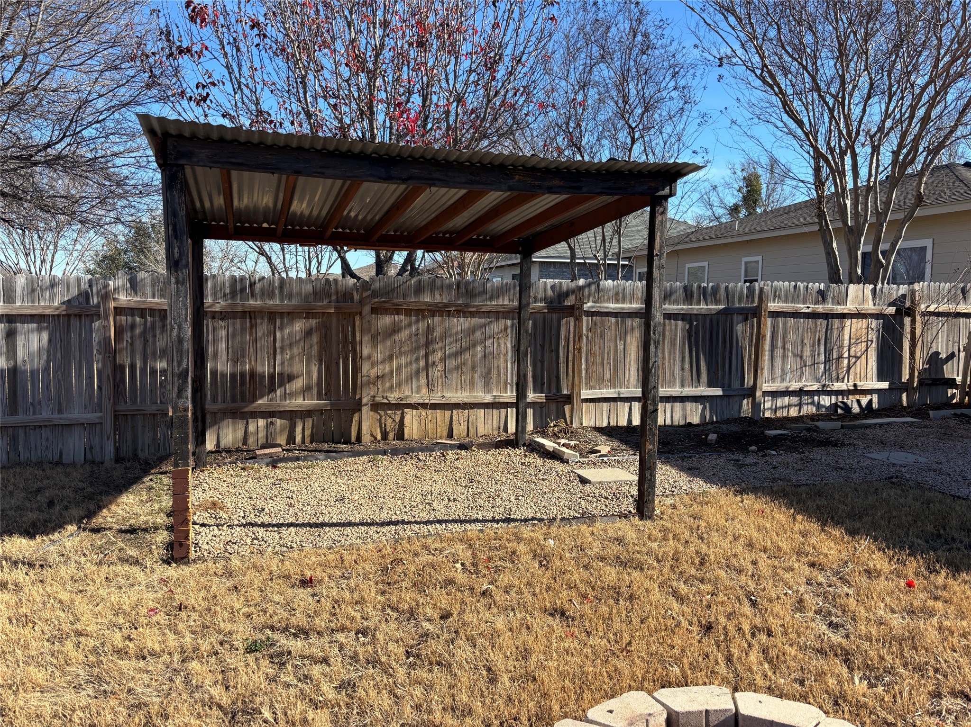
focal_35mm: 26
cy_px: 364
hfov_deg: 67.3
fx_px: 729
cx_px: 486
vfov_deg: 53.0
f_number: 1.6
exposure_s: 1/1912
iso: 50
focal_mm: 5.96
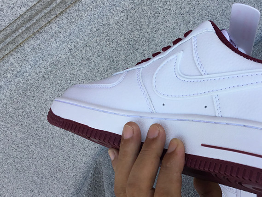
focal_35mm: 49
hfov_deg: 38.5
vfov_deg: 29.7
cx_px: 174
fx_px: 371
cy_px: 92
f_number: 2.4
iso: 25
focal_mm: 3.3
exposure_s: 1/332
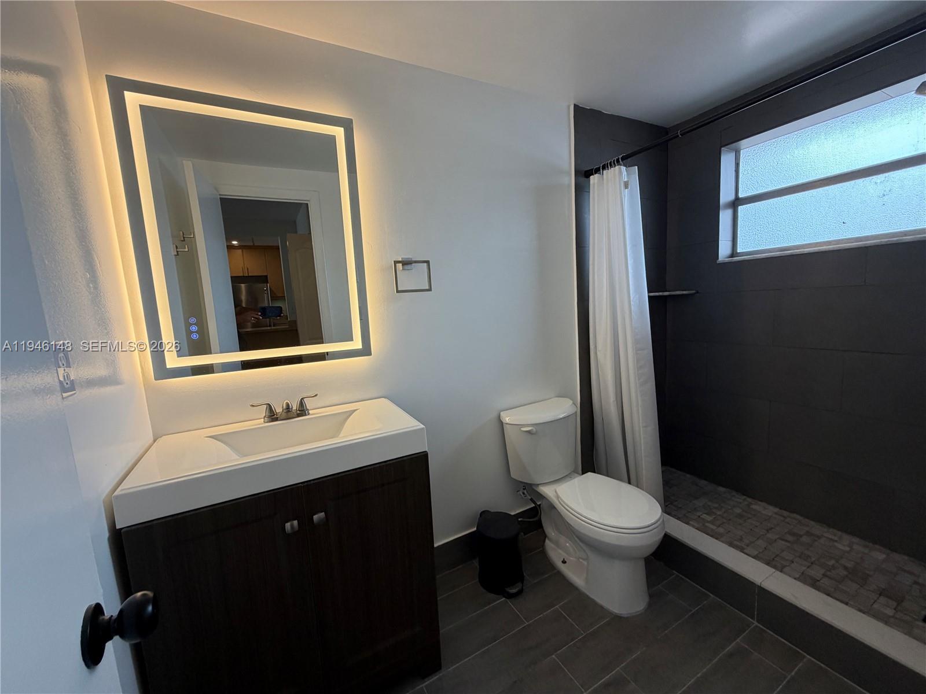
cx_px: 463
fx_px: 375
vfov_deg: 85.7
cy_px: 347
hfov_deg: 102.1
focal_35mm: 14
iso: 160
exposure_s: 1/120
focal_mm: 2.22
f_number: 2.2
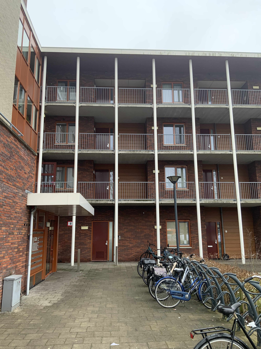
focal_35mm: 29
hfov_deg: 48.2
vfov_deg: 61.7
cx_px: 130
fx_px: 292
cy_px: 174
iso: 32
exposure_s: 1/122
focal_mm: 3
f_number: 1.8
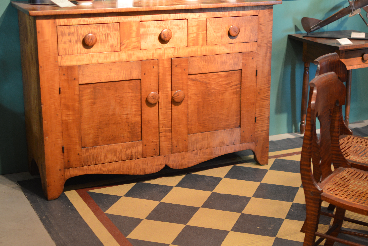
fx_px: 609
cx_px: 198
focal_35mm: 60
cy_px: 113
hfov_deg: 33.6
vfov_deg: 22.8
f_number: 1.8
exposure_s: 1/60
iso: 450
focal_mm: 35
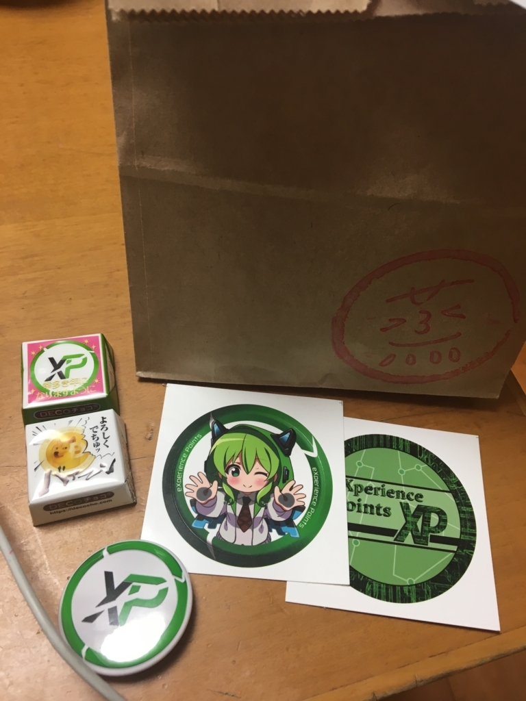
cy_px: 350
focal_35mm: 29
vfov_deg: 61.7
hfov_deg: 48.2
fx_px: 588
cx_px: 263
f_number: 2.2
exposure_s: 1/30
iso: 50
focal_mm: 4.15
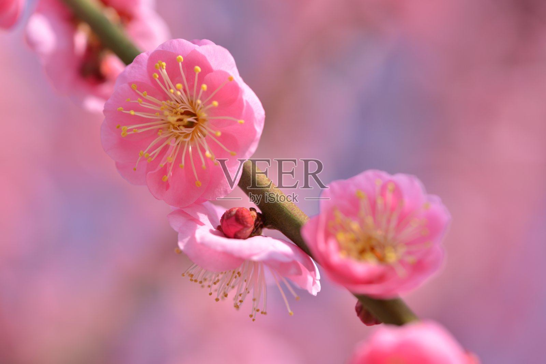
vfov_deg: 15.2
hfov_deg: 22.6
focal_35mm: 90
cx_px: 273
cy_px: 182
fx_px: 1365
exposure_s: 1/320
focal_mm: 90
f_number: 4.5
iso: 200
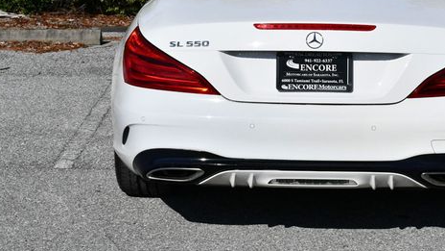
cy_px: 61
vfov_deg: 11.0
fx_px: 1298
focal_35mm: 110
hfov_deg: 19.4
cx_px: 298
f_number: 11
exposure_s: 1/500
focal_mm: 38
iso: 100
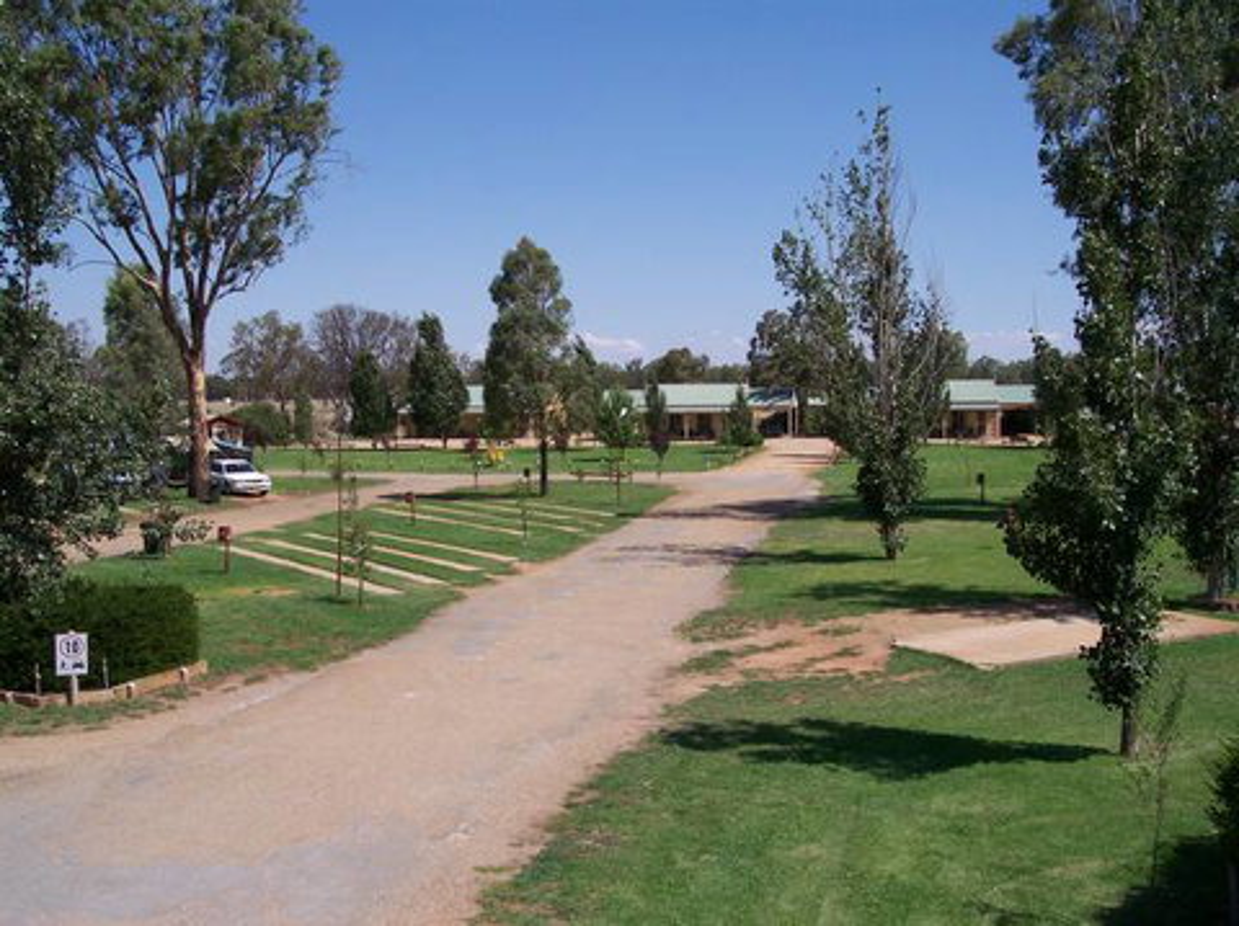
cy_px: 463
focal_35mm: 38
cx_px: 620
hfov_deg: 49.0
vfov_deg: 37.7
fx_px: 1359
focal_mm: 8
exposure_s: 1/1000
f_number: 4.8
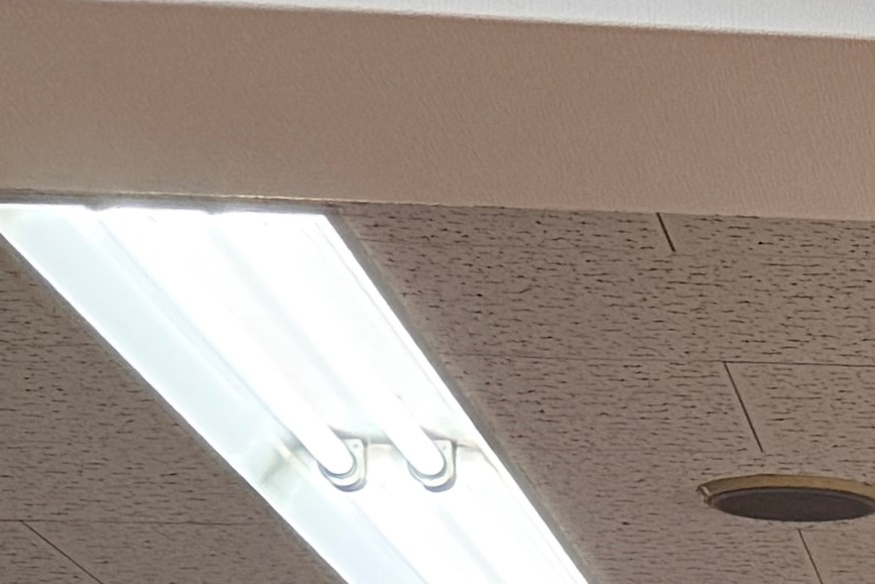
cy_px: 1433
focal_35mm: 151
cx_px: 2628
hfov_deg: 10.1
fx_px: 3671
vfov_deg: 8.3
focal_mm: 6.76
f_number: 1.78
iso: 400
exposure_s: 1/120
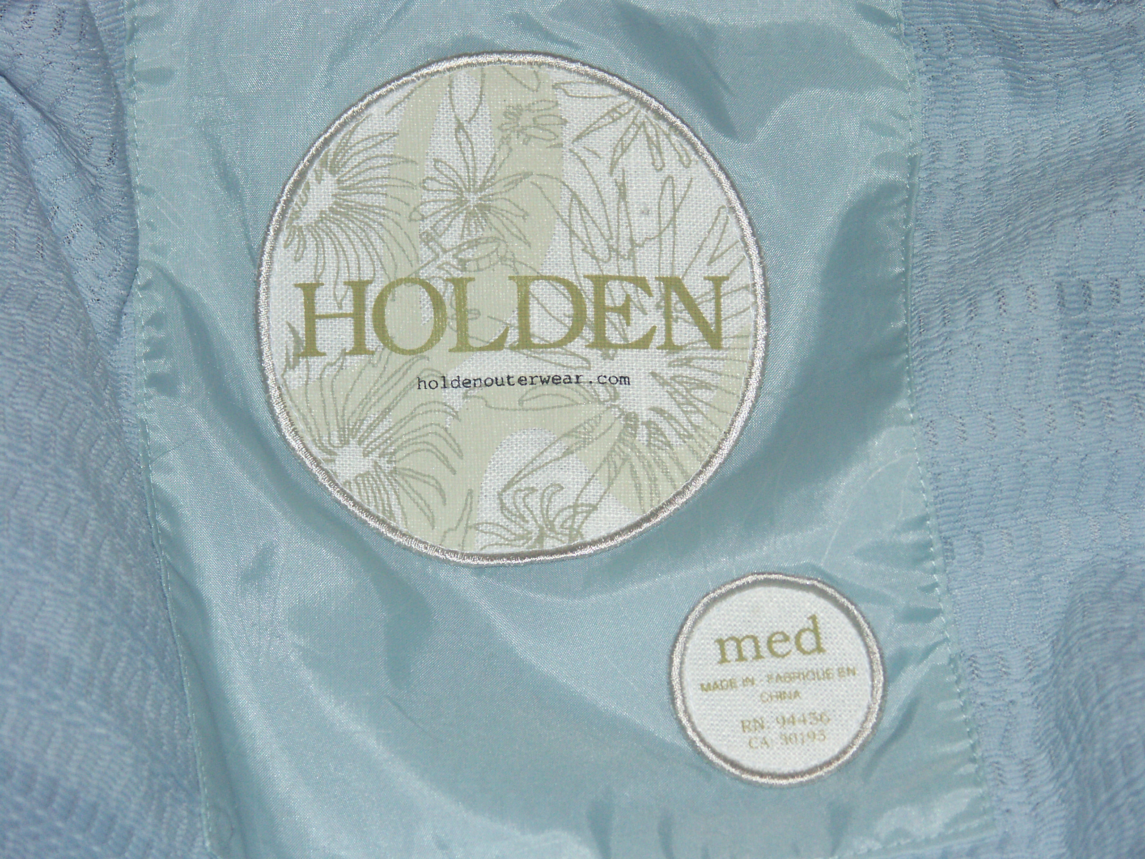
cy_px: 430
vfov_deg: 10.5
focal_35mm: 141
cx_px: 572
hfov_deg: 14.0
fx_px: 4664
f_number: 3.2
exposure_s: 1/125
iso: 200
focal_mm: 36.01
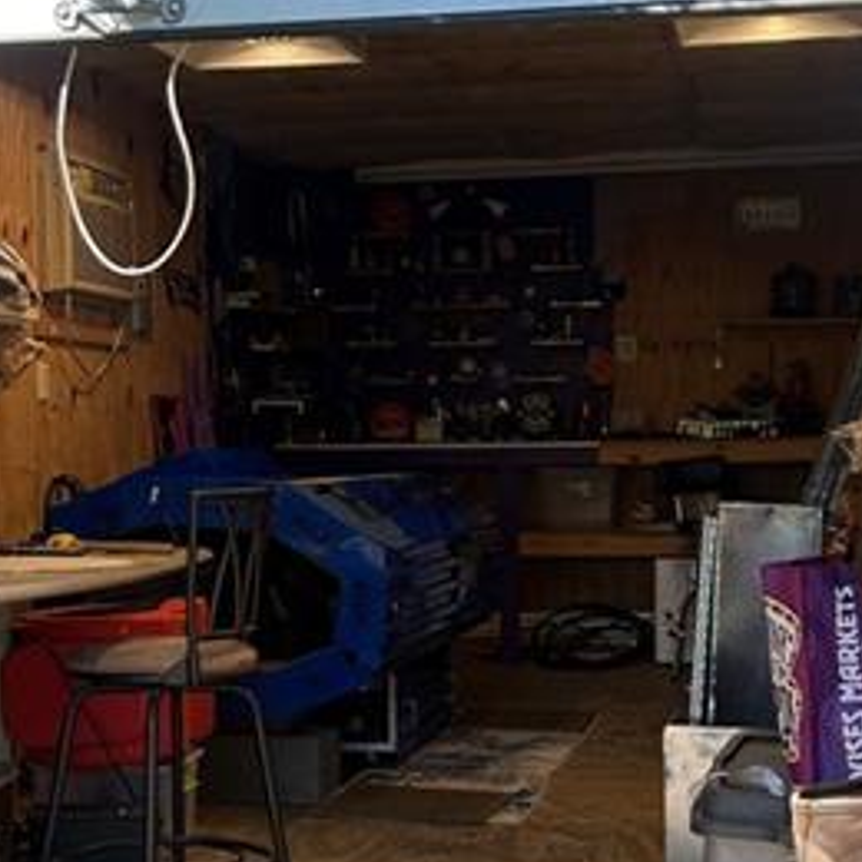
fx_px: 1916
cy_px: 527
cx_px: 451
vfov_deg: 25.3
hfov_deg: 25.4
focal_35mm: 68
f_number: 1.5
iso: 50
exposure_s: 1/607
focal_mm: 5.7
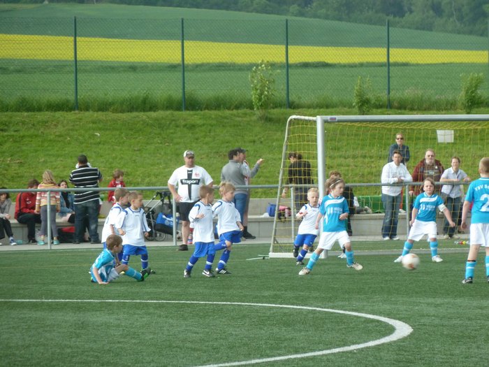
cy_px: 184
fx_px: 4238
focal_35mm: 300
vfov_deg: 5.0
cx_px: 244
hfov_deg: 6.6
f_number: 4.9
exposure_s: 1/125
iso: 200
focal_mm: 49.2
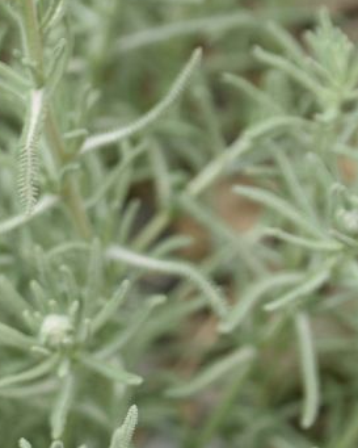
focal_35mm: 179
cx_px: -300
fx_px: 2370
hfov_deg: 8.3
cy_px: 240
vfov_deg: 10.8
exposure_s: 1/500
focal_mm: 50
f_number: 4.5
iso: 160
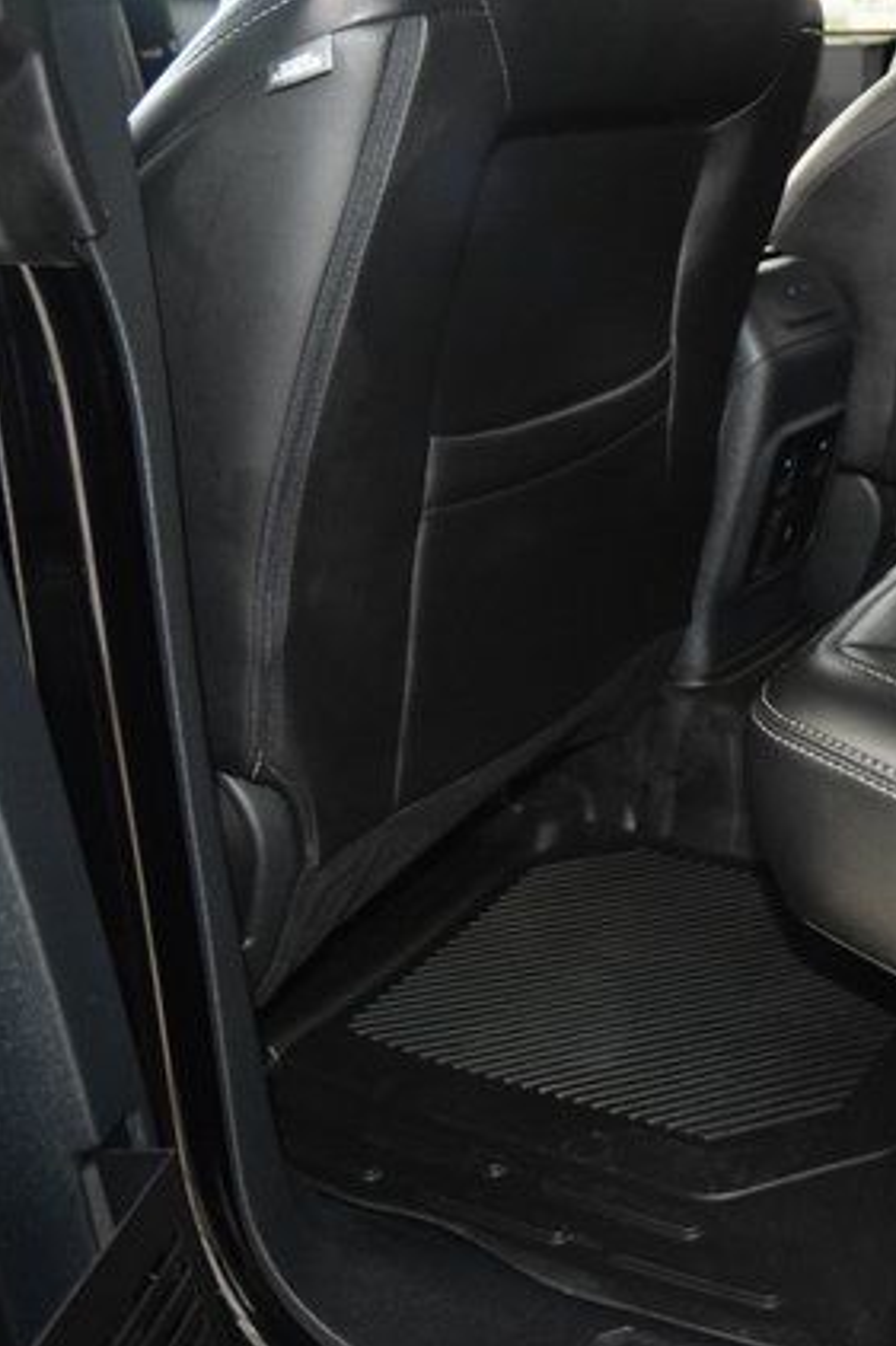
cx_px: 909
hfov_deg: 30.2
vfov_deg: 47.4
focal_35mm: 41
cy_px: 678
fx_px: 1532
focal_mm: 18
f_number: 3.5
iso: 3200
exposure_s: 1/20
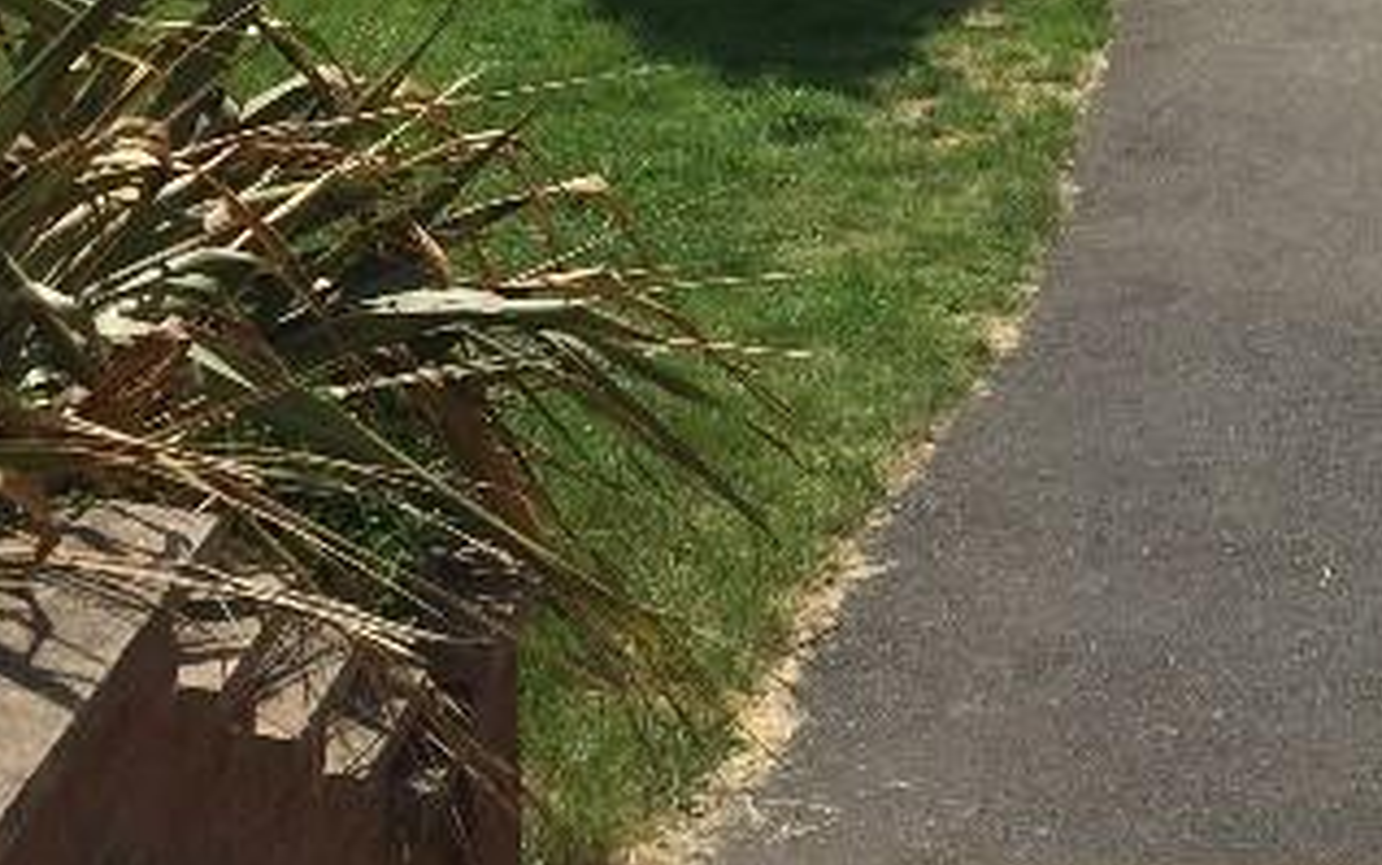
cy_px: -513
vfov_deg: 12.4
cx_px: 1421
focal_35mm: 99
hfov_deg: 20.3
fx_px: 3730
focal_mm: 4.15
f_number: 2.2
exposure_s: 1/3300
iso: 32
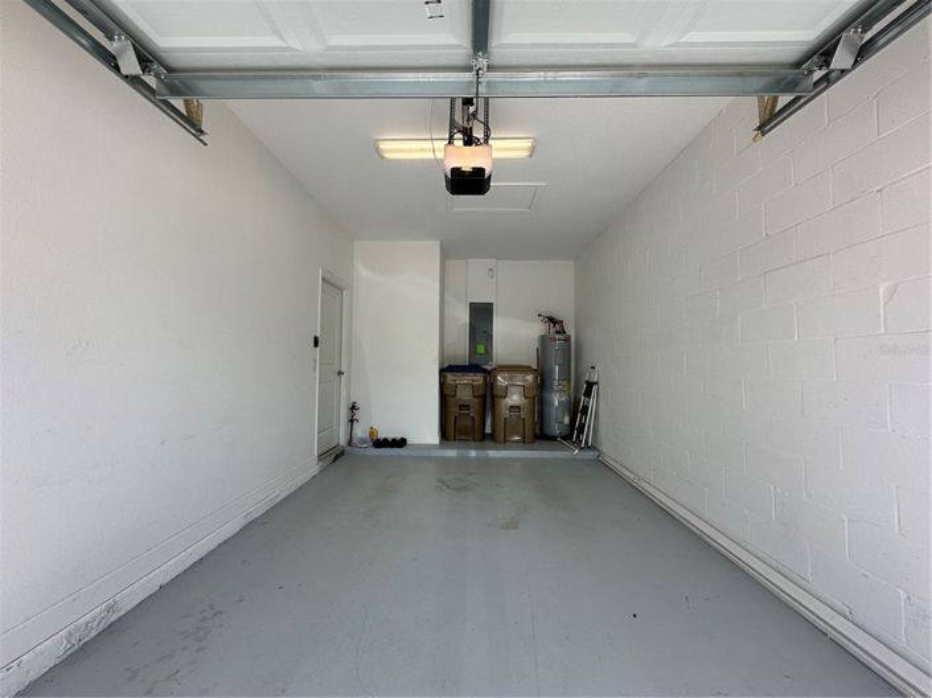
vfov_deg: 85.6
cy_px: 349
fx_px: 377
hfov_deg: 102.1
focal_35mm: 14
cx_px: 466
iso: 40
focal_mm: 2.22
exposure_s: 1/299
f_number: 2.2
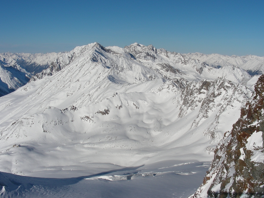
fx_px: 343
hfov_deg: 42.1
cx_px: 137
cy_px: 98
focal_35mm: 45
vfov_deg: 32.2
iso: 50
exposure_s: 1/617
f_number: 6.8
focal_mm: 6.8
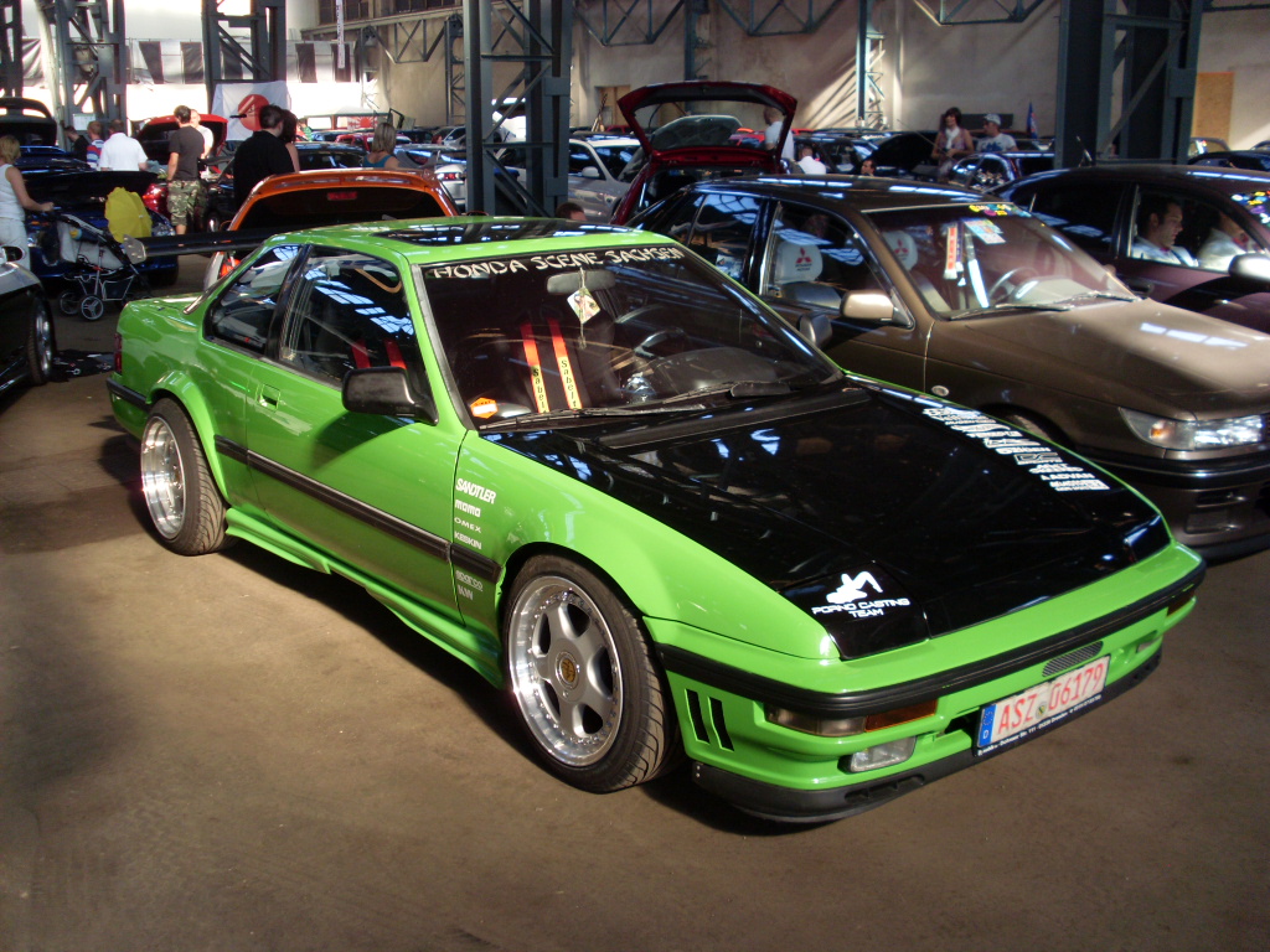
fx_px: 1394
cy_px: 476
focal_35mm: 38
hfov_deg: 49.0
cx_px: 635
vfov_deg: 37.7
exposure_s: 1/90
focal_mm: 6.3
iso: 100
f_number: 3
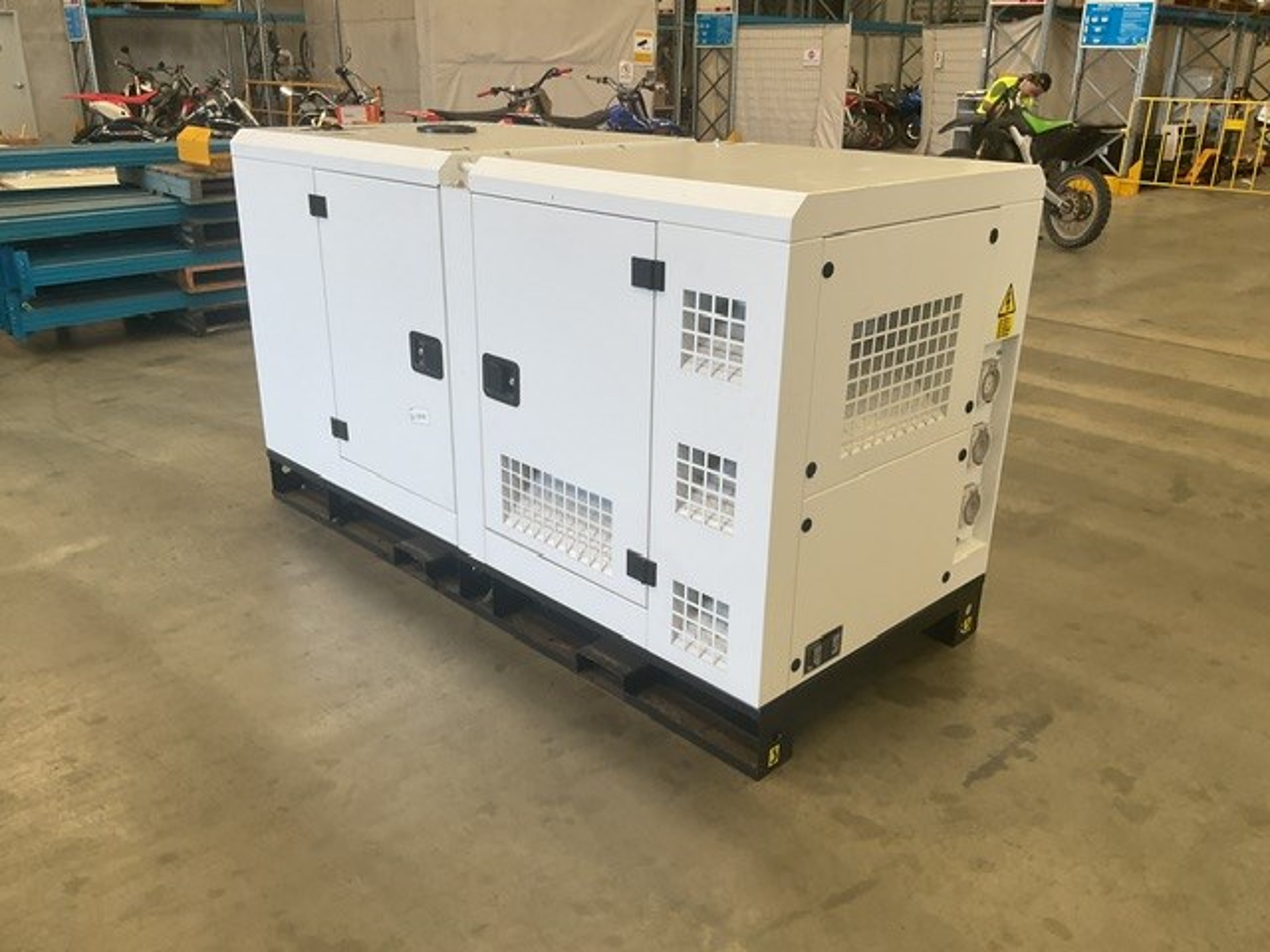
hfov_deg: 61.7
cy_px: 476
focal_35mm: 29
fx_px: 1064
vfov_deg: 48.2
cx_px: 635
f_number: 1.8
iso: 40
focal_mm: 3
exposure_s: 1/120
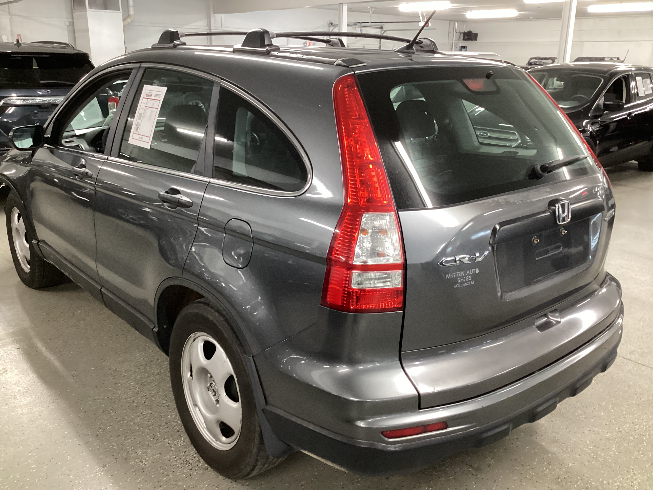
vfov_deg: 45.4
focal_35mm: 31
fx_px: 585
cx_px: 326
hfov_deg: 58.4
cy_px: 245
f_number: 2.4
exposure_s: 1/33
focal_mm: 3.3
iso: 250
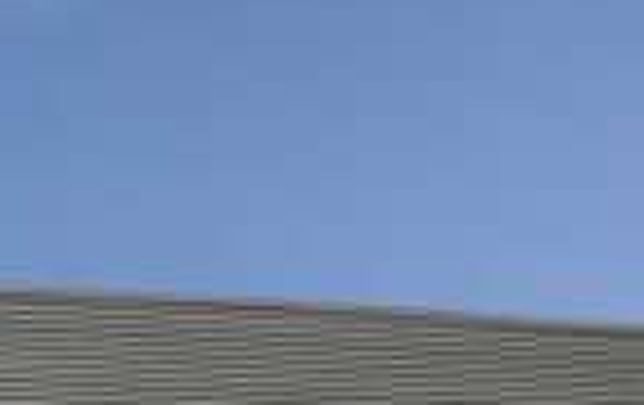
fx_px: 1266
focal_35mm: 72
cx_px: -658
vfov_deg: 12.3
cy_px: 1094
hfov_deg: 18.3
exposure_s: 1/2058
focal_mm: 1.76
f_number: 2.2
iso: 50
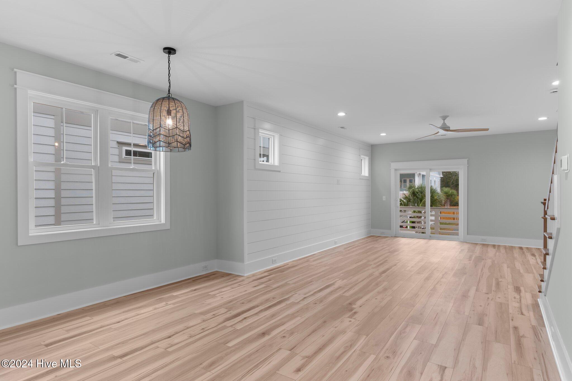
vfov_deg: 61.9
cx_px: 286
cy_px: 190
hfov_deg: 84.0
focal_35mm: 20
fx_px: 318
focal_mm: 20
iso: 100
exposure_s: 1.6
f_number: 9
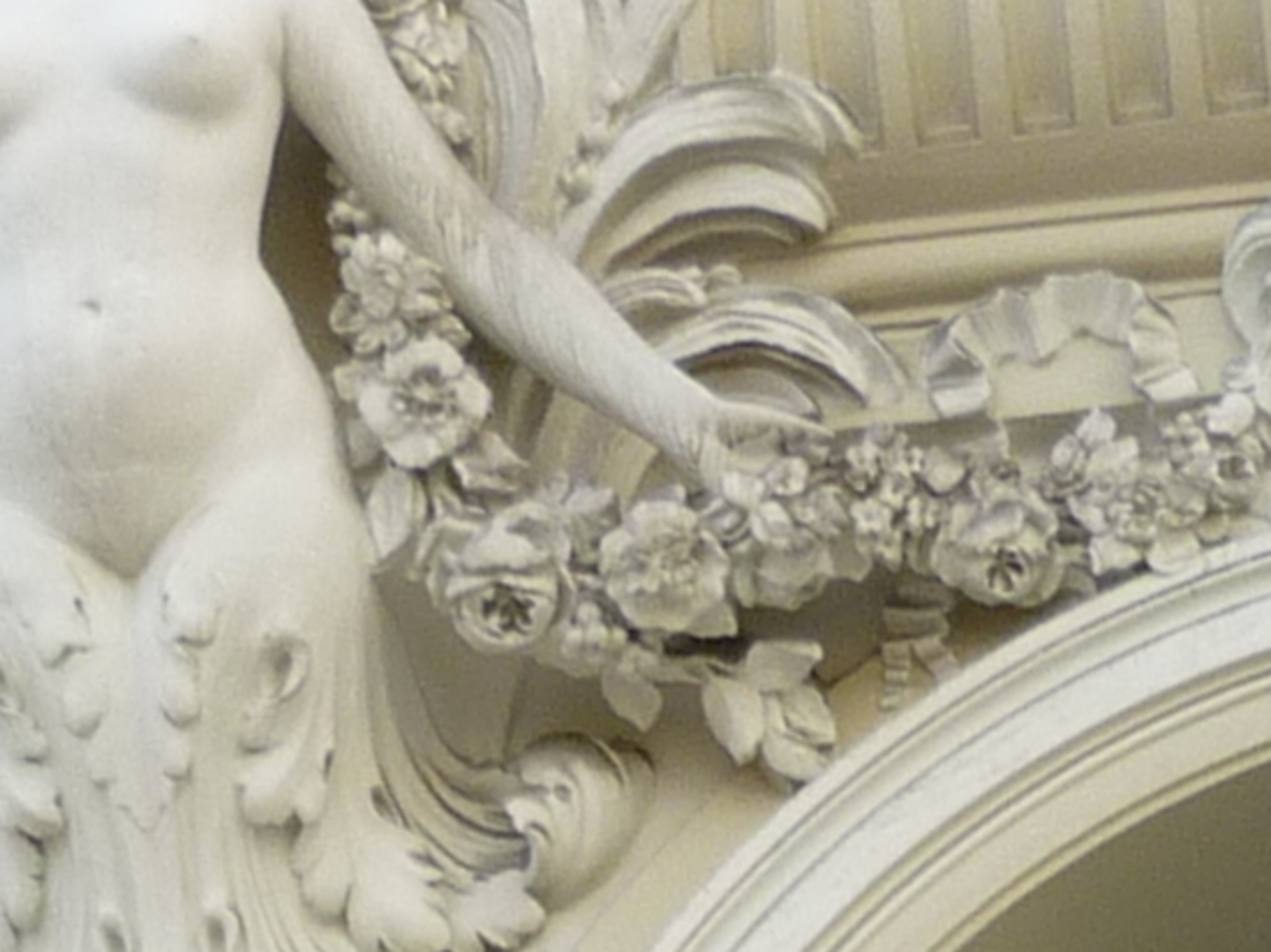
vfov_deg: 7.1
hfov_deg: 10.1
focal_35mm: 196
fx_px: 7193
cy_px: 2424
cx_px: 624
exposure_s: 1/250
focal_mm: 5.5
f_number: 2.8
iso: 100
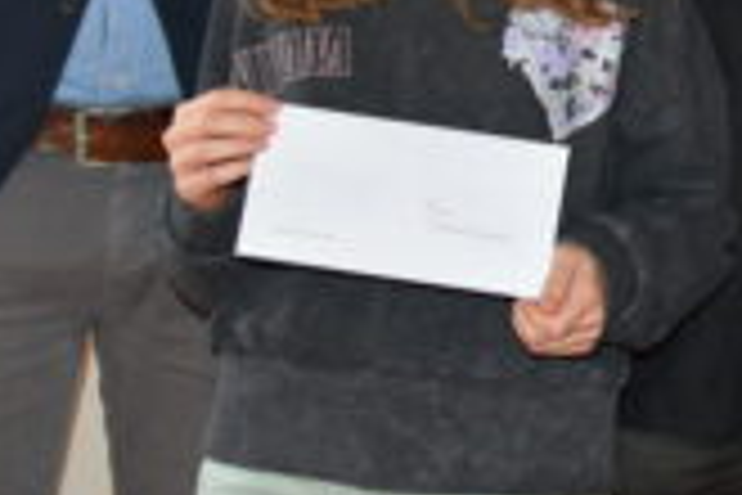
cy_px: -126
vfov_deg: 12.8
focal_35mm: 104
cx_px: 733
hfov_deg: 19.2
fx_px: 2140
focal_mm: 19
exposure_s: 1/100
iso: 400
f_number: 2.8
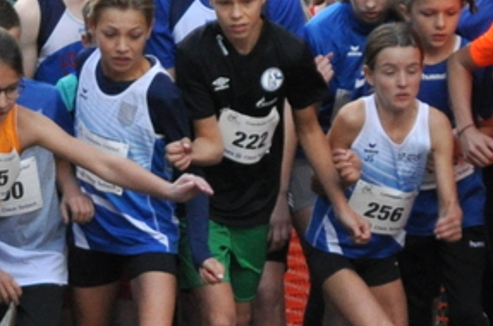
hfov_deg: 4.7
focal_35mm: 434
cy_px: 208
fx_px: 5930
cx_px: -64
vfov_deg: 3.2
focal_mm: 56
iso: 800
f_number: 5.3
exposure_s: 1/500
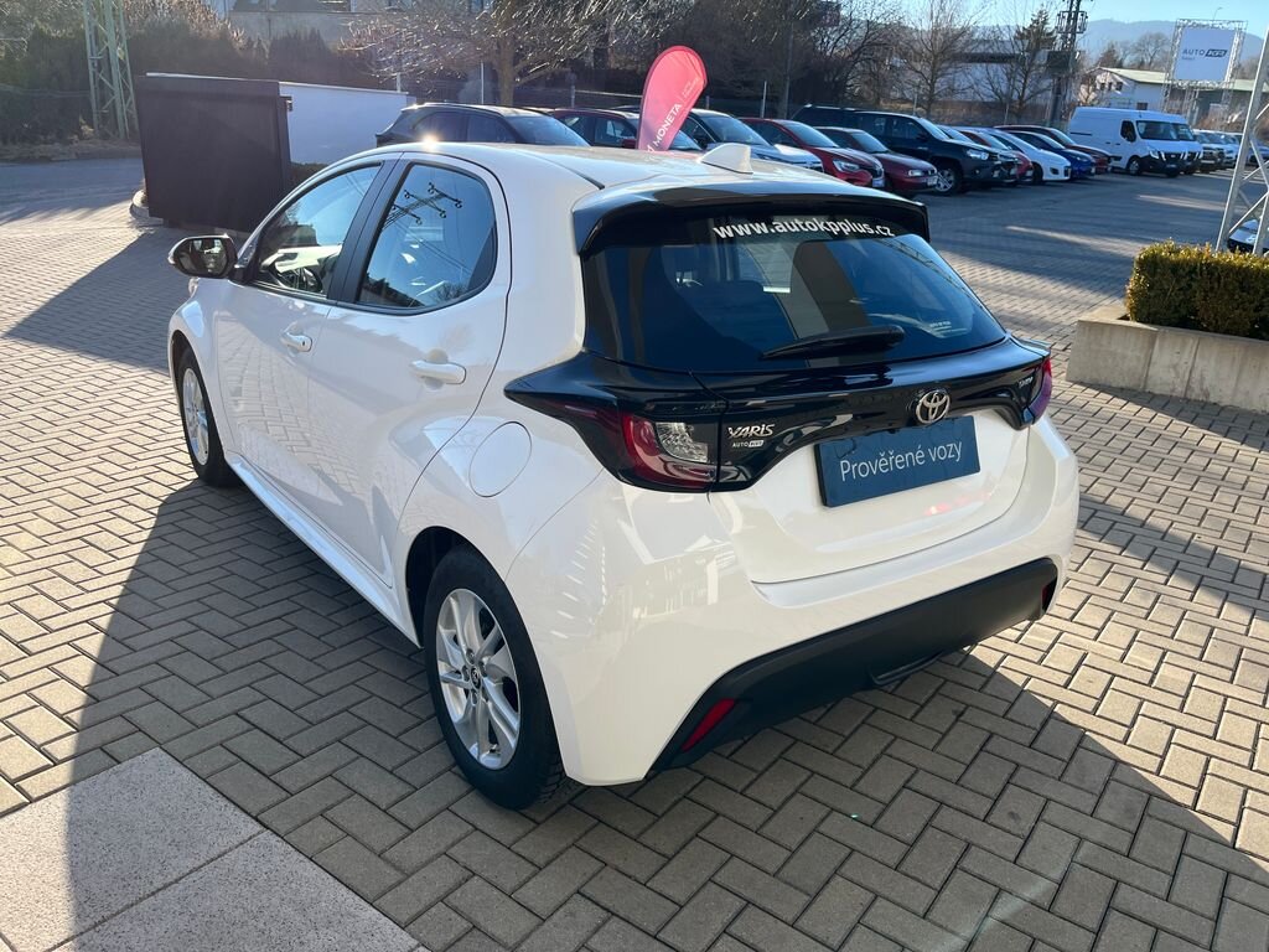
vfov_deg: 53.1
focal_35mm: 26
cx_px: 634
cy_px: 476
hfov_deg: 67.3
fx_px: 953
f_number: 1.6
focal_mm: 5.1
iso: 50
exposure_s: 1/1372
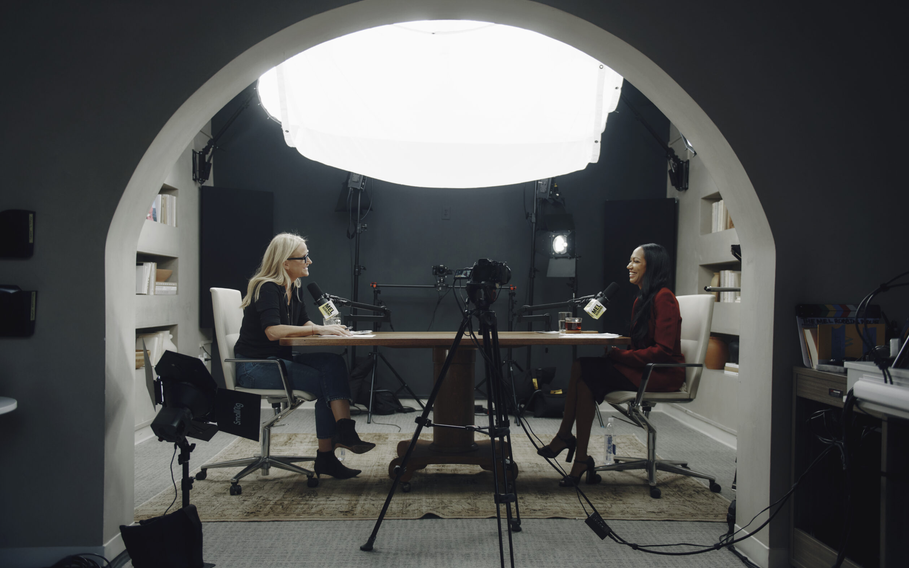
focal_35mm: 30
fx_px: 743
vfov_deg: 41.8
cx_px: 456
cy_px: 267
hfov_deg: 62.9
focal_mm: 29
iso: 400
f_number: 2.8
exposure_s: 1/200
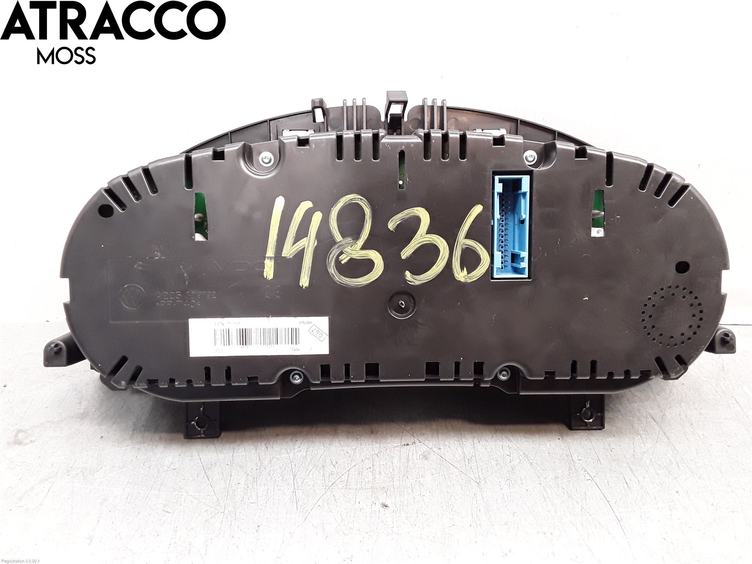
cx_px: 376
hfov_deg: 63.4
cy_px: 282
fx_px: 608
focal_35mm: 28
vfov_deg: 49.7
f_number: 1.9
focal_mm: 2.91
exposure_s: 1/50
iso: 125
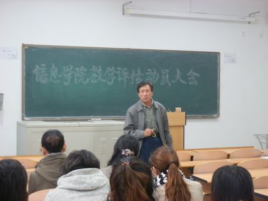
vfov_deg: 21.6
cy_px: 100
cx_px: 134
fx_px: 526
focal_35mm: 68
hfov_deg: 28.6
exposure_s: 1/8
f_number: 3.8
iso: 320
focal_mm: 12.25
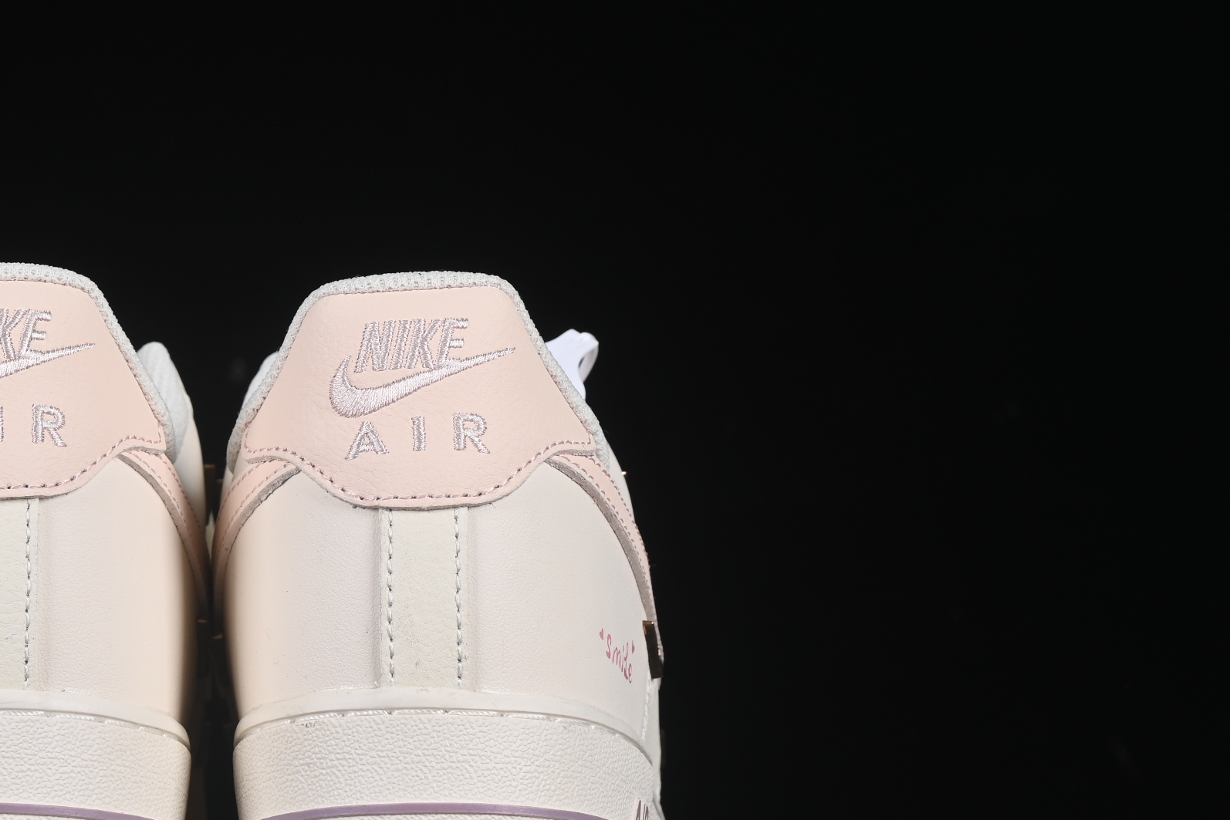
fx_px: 4476
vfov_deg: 10.5
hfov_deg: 15.5
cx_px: 223
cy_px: 476
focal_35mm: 131
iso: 160
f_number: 8
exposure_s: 1/80
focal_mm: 50
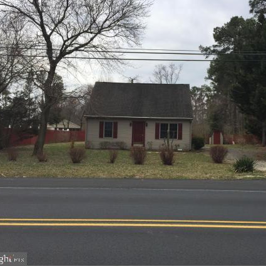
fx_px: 304
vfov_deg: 47.2
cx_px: 165
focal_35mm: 35
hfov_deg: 46.8
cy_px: 130
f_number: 2.2
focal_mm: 4.15
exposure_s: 1/1721
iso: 32
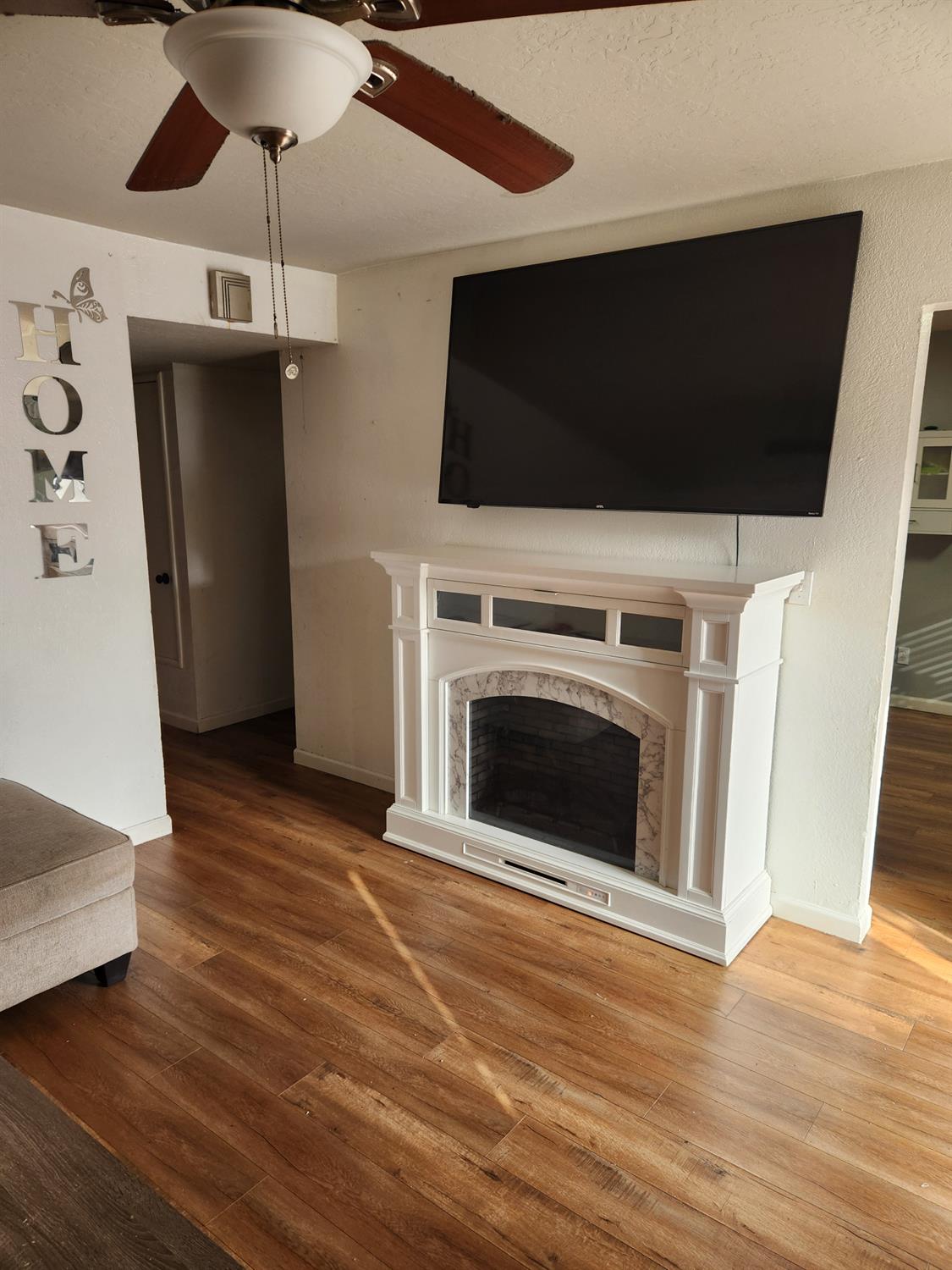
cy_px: 635
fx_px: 843
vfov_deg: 73.9
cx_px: 476
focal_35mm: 23
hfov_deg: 58.9
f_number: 1.8
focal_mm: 5.4
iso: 80
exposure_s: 1/120
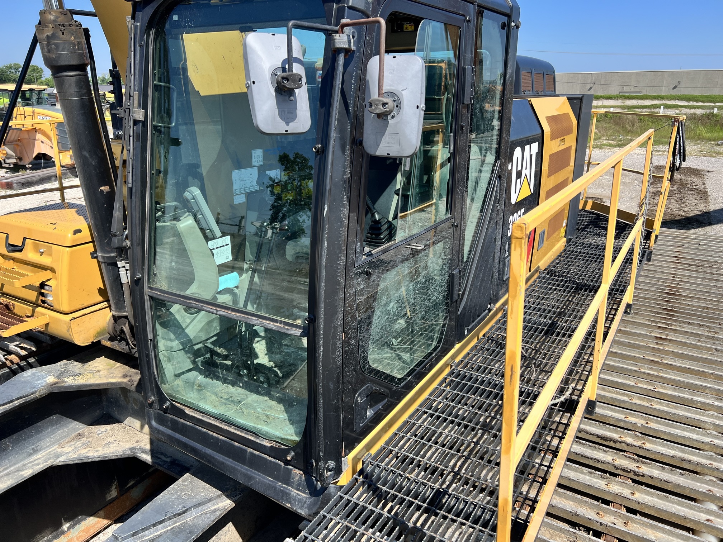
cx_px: 362
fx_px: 543
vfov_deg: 53.1
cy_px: 271
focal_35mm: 26
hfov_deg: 67.3
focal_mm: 5.7
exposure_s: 1/2353
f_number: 1.5
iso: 50
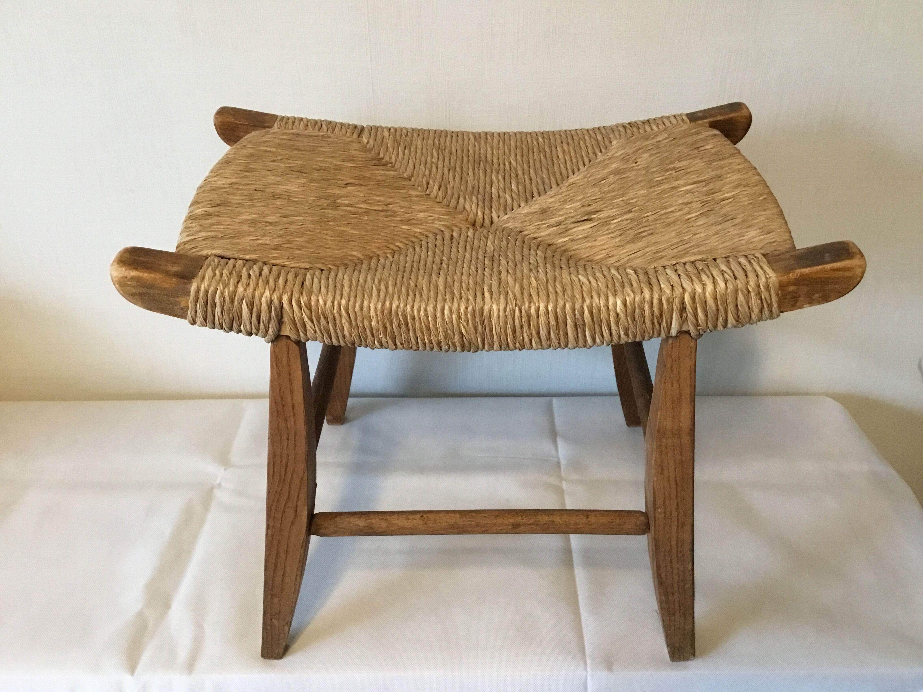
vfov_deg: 45.4
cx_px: 462
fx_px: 827
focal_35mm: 31
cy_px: 346
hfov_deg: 58.4
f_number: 2.4
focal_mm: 3.3
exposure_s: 1/33
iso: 250
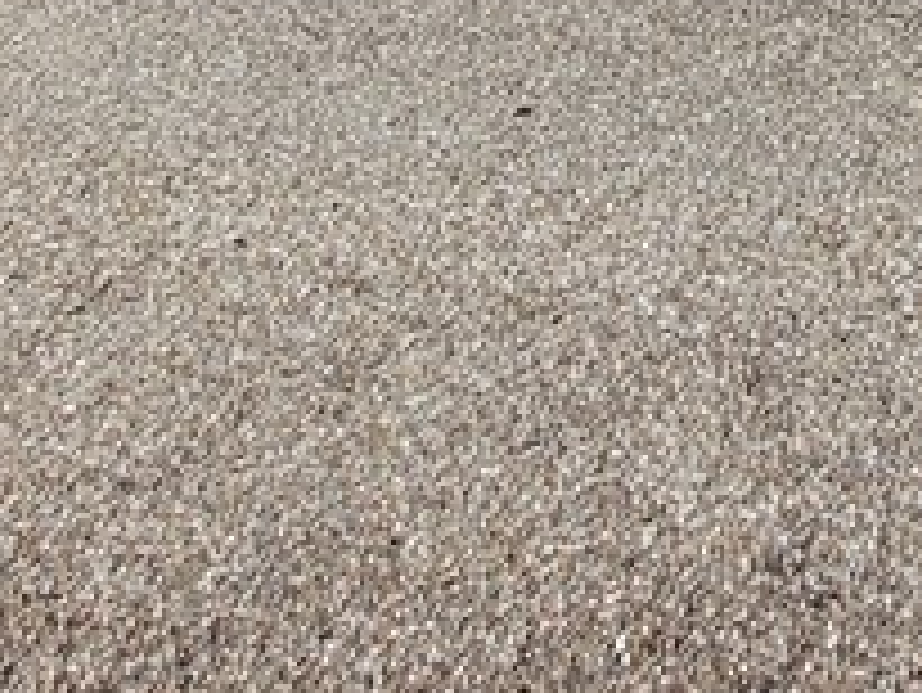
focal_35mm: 65
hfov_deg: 24.8
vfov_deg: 14.9
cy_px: -932
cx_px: 1277
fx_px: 1732
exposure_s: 1/1429
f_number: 2.2
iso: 50
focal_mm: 2.2
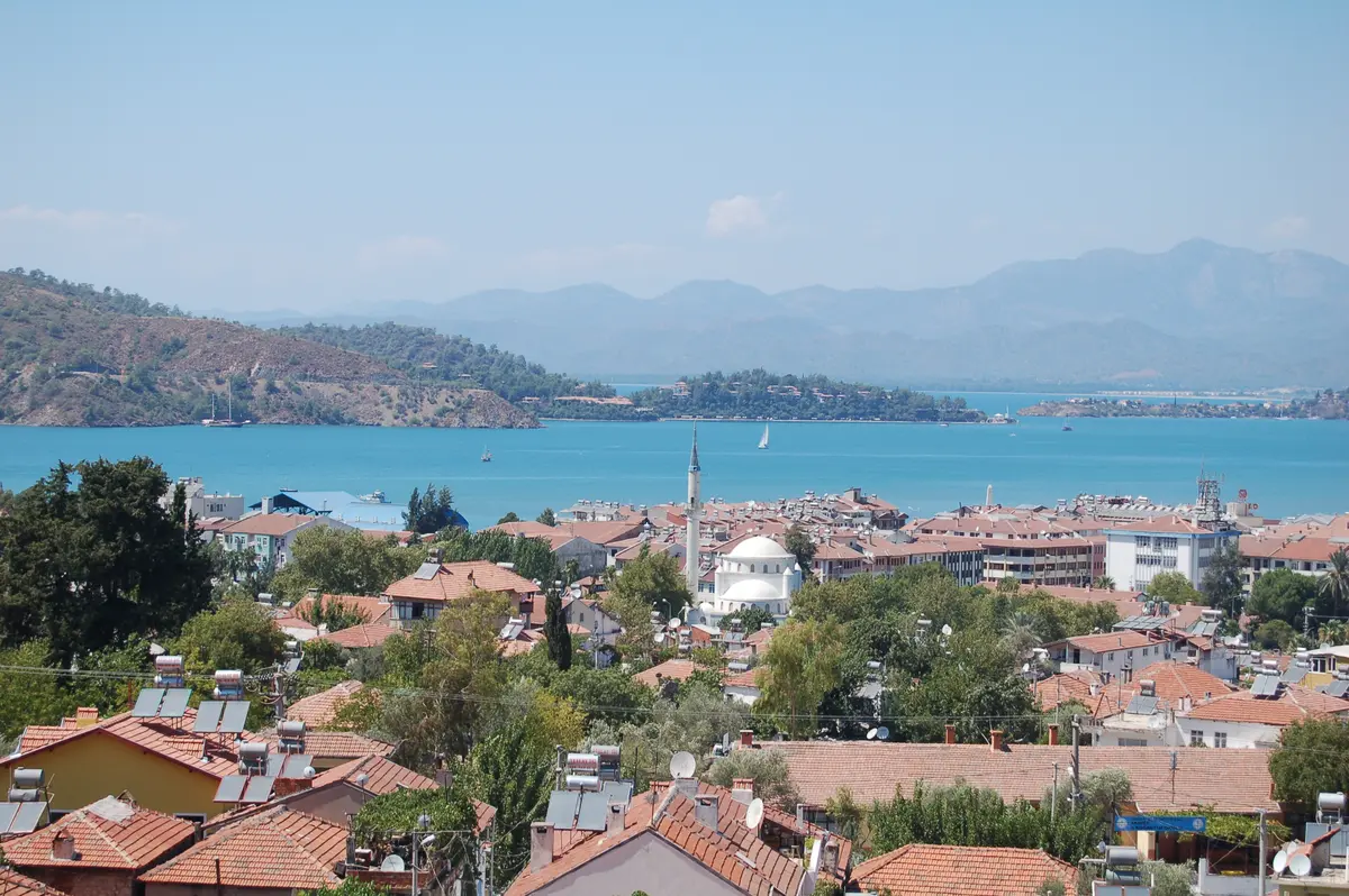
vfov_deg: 16.5
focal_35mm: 82
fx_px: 3089
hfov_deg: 24.6
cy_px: 448
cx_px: 674
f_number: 6.3
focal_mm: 55
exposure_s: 1/160
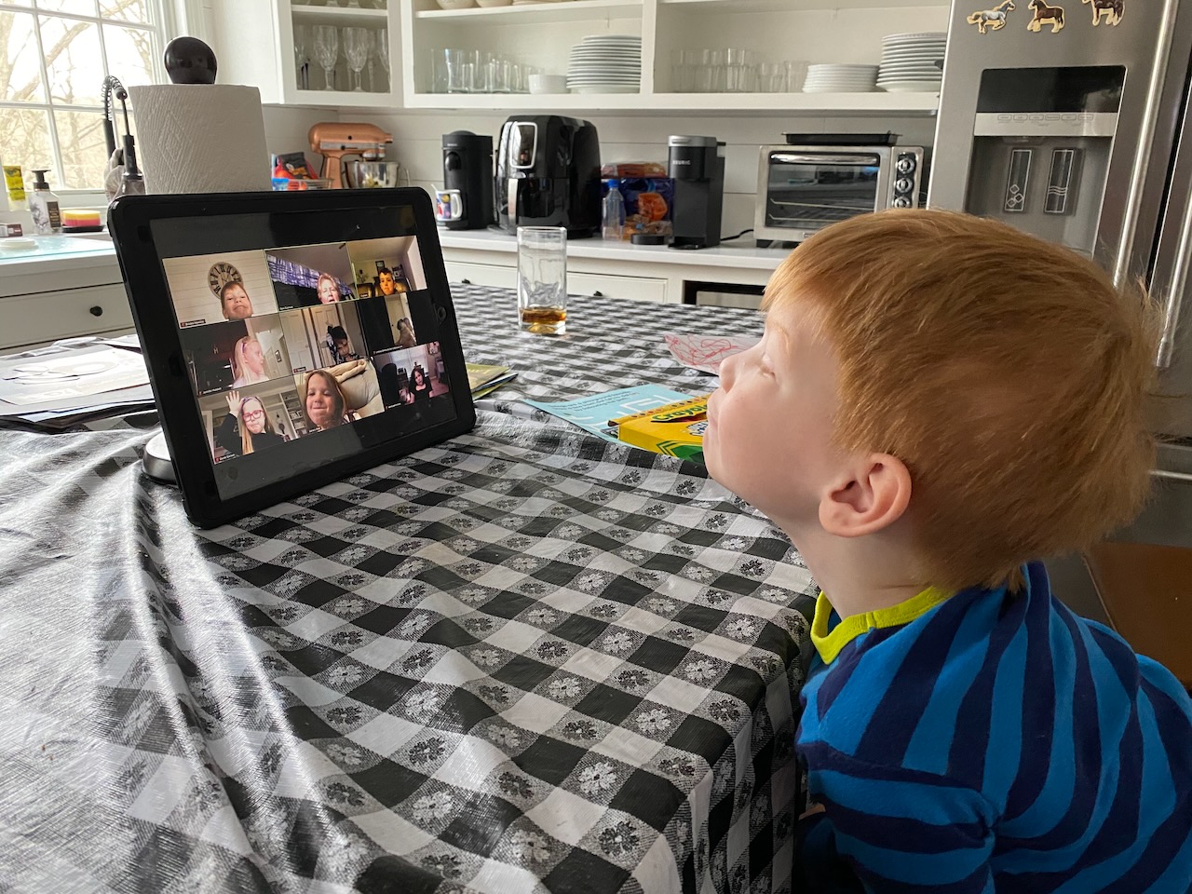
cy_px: 447
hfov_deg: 67.3
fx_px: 895
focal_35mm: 26
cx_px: 596
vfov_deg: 53.1
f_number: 1.8
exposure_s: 1/41
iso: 500
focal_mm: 4.25
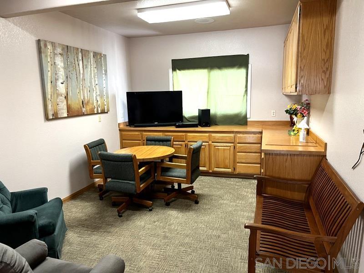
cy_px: 136
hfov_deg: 67.3
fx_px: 273
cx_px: 182
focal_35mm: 26
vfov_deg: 53.1
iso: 400
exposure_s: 1/60
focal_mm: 5.7
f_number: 1.5
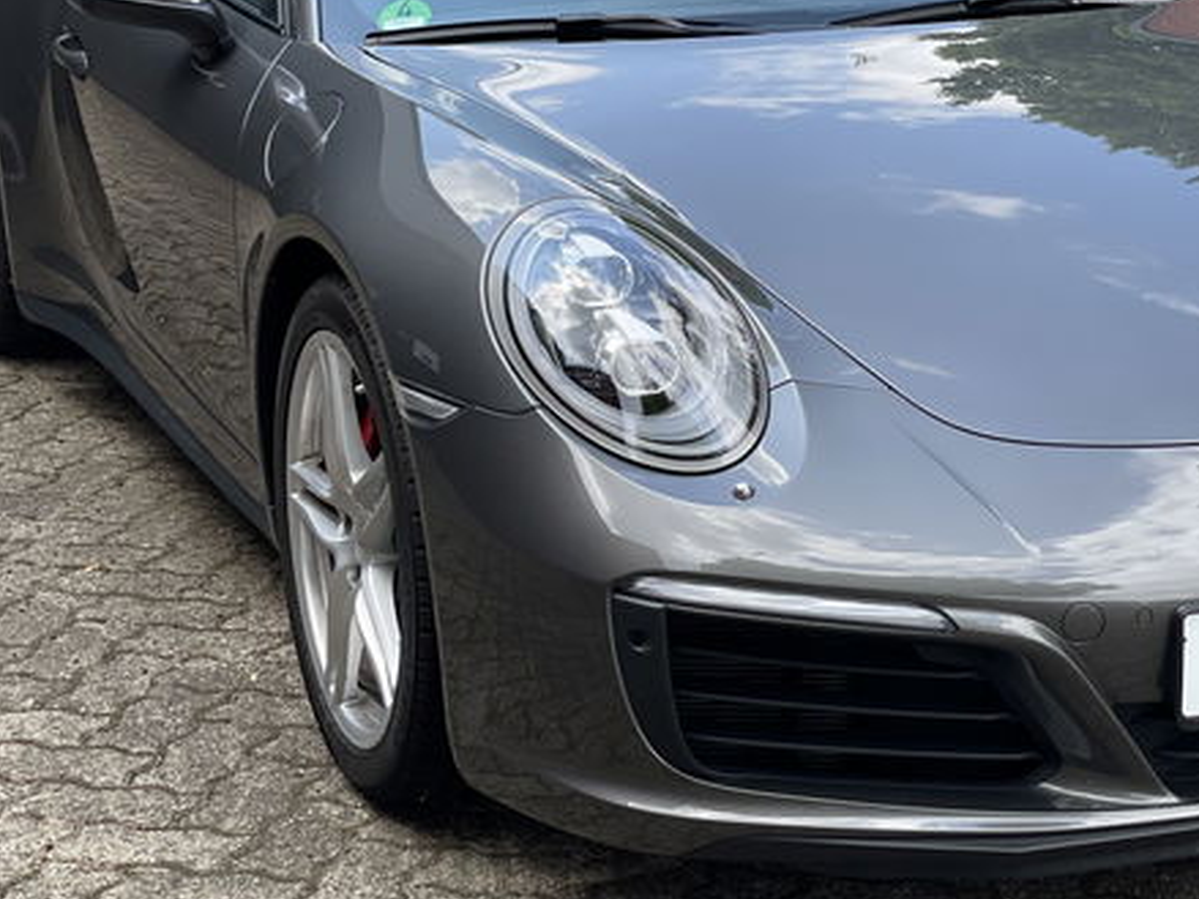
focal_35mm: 91
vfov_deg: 16.2
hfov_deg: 21.4
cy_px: 331
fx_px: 3151
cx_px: 869
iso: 32
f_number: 2
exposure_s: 1/403
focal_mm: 6
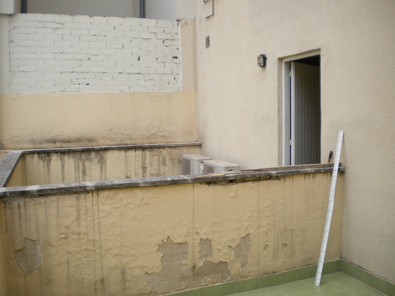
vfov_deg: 40.7
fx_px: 399
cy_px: 148
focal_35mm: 35
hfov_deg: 52.6
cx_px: 198
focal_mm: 6.3
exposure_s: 1/500
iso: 141
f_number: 3.1
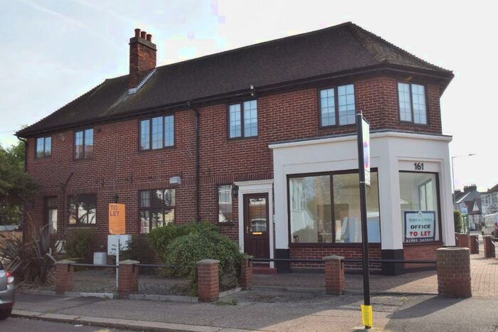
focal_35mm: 32
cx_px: 249
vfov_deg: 41.7
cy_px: 166
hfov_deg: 59.5
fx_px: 436
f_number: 6.7
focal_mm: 21
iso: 100
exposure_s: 1/180
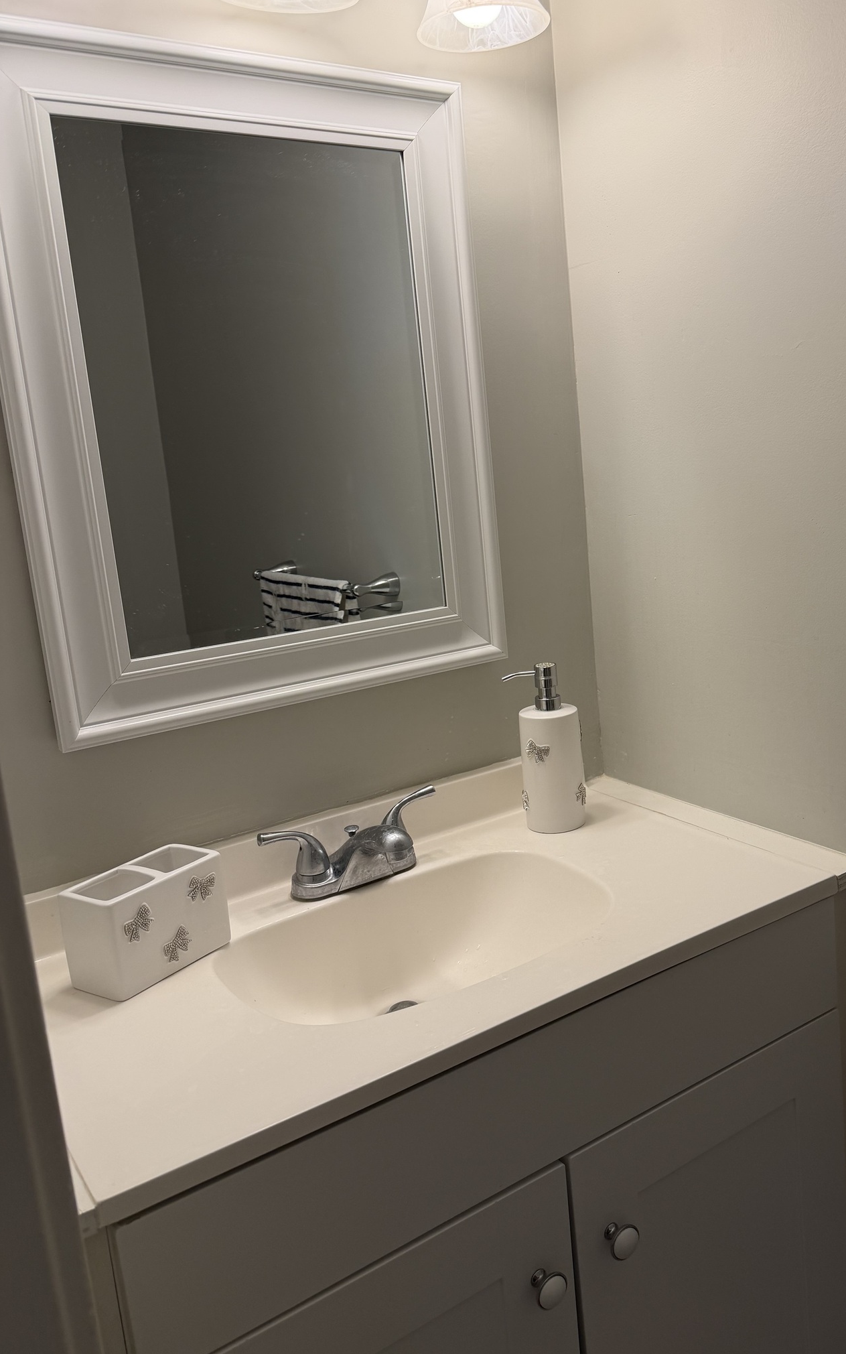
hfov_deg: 42.5
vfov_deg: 64.6
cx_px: 575
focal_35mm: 29
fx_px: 1070
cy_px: 649
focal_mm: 6.76
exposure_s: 1/173
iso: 80
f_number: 1.78
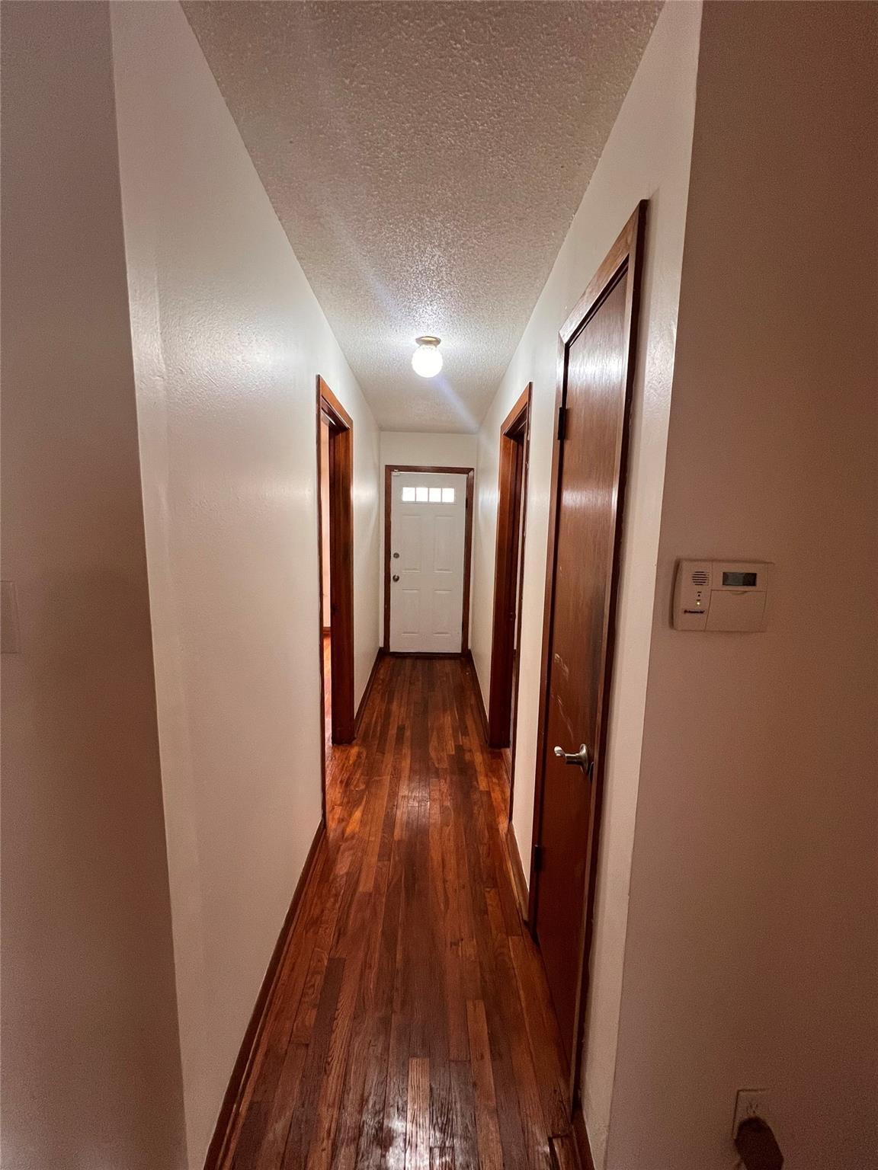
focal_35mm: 13
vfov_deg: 106.2
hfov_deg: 89.9
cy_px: 585
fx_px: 440
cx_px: 439
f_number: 1.8
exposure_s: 1/60
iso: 250
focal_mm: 1.57
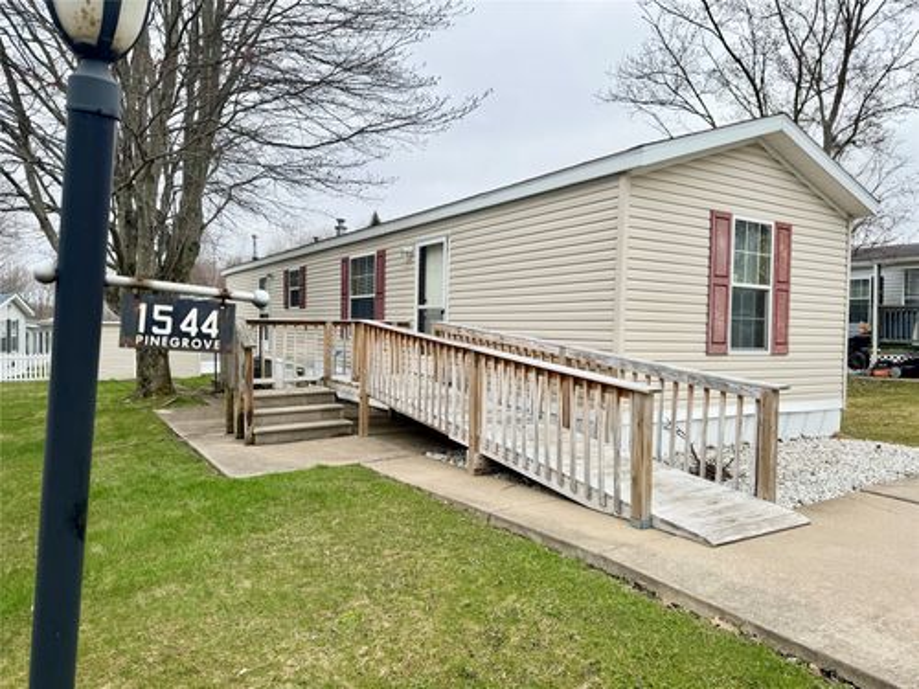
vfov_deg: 56.8
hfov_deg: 71.6
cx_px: 460
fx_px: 637
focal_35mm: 24
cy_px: 344
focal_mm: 6.76
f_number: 1.78
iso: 80
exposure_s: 1/3597
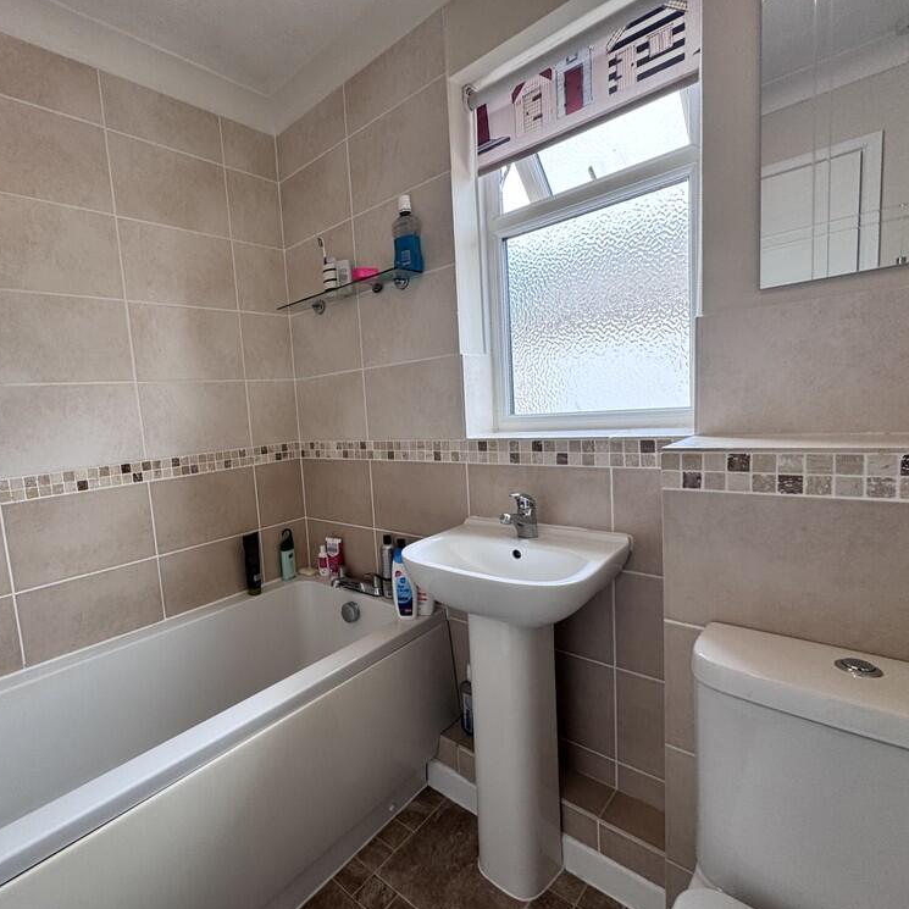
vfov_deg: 84.0
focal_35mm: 17
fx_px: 505
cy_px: 465
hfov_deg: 82.7
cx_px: 353
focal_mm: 2.22
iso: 80
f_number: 2.2
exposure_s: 1/99
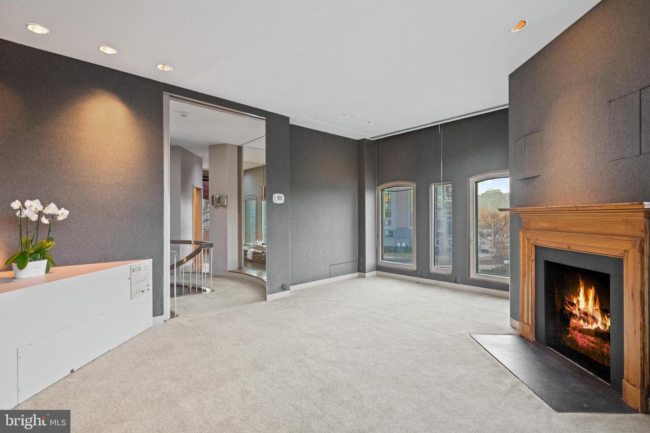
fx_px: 289
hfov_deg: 96.7
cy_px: 216
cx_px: 325
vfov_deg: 73.7
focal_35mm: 16
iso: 1000
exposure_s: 1/15
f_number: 4.5
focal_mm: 16
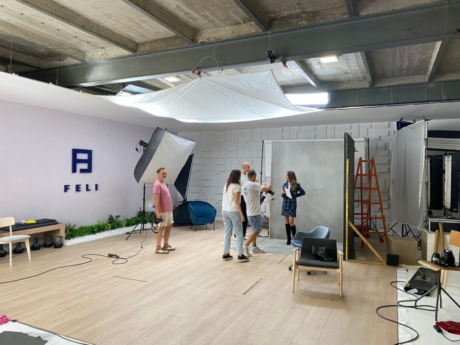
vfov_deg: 53.1
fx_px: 346
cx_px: 230
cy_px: 172
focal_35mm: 26
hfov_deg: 67.3
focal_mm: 4.25
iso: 100
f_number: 1.8
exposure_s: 1/50
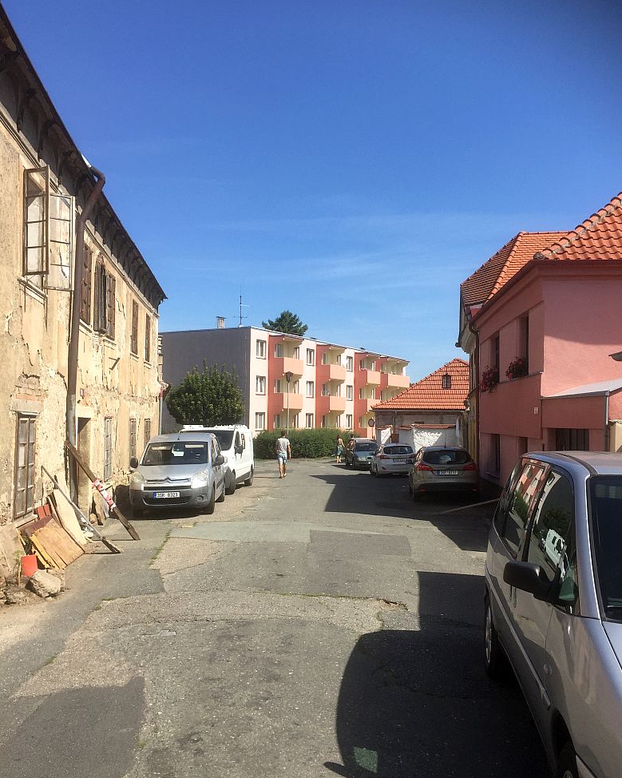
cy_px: 403
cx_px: 319
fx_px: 713
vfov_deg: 57.2
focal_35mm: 31
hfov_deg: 47.1
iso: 32
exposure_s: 1/1799
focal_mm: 4.15
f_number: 2.2
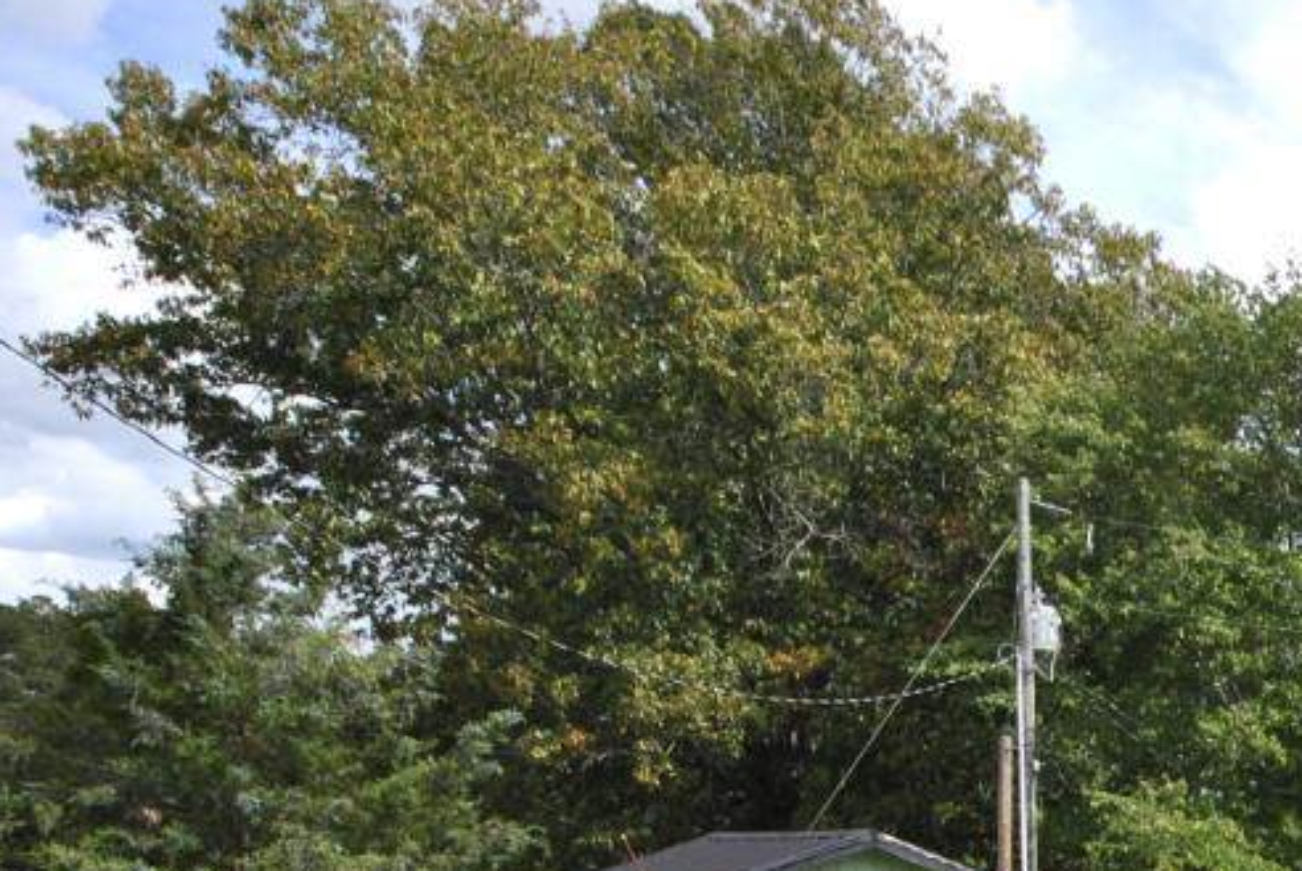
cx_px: 1680
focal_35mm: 64
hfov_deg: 26.7
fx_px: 2317
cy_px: 1220
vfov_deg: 19.2
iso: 100
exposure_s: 1/250
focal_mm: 14
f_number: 8
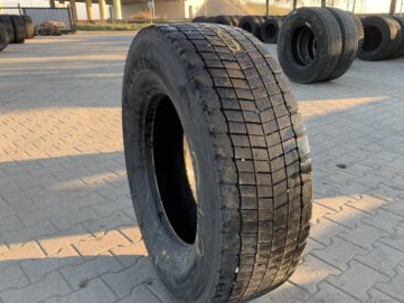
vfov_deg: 45.4
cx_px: 228
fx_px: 362
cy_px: 168
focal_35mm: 31
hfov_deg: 58.1
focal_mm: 4.25
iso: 25
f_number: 1.8
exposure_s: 1/122
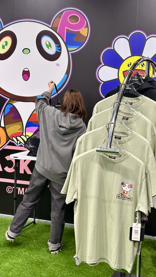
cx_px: 103
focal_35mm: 53
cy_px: 138
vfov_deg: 39.2
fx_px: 390
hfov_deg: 22.6
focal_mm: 6.86
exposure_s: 1/60
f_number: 1.78
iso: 125
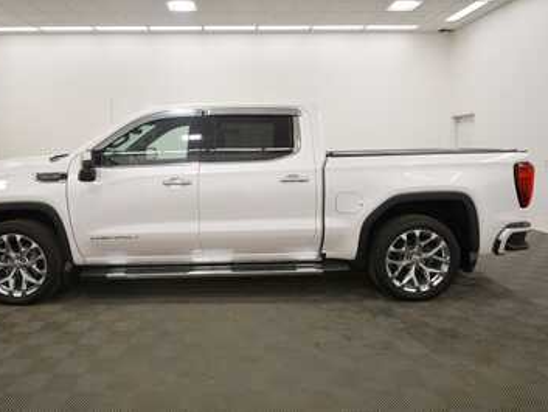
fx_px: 380
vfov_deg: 56.8
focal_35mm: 24
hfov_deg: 71.3
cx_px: 239
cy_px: 206
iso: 800
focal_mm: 15
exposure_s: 1/250
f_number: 5.3
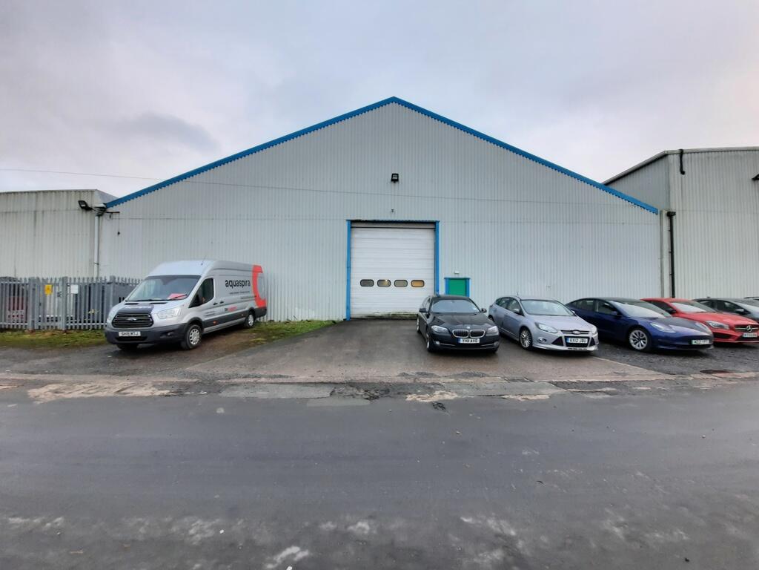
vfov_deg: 89.9
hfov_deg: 106.2
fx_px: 285
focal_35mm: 13
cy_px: 285
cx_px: 380
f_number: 2.2
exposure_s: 1/50
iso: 64
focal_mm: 1.74
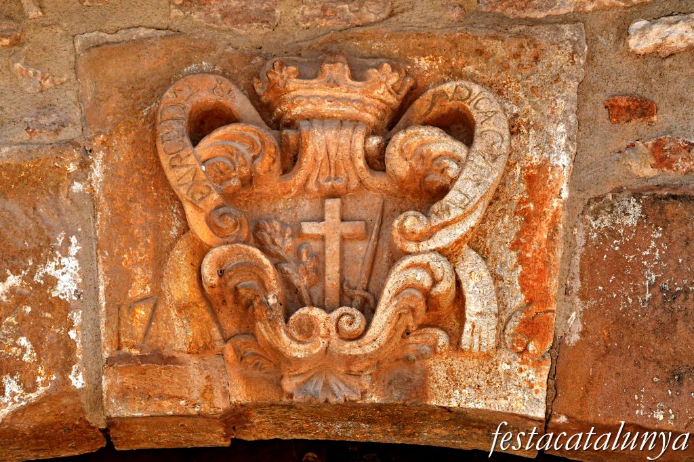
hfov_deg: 17.1
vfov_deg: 11.4
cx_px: 347
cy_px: 231
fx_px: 2312
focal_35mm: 120
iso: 1000
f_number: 13
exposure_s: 1/640
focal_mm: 80
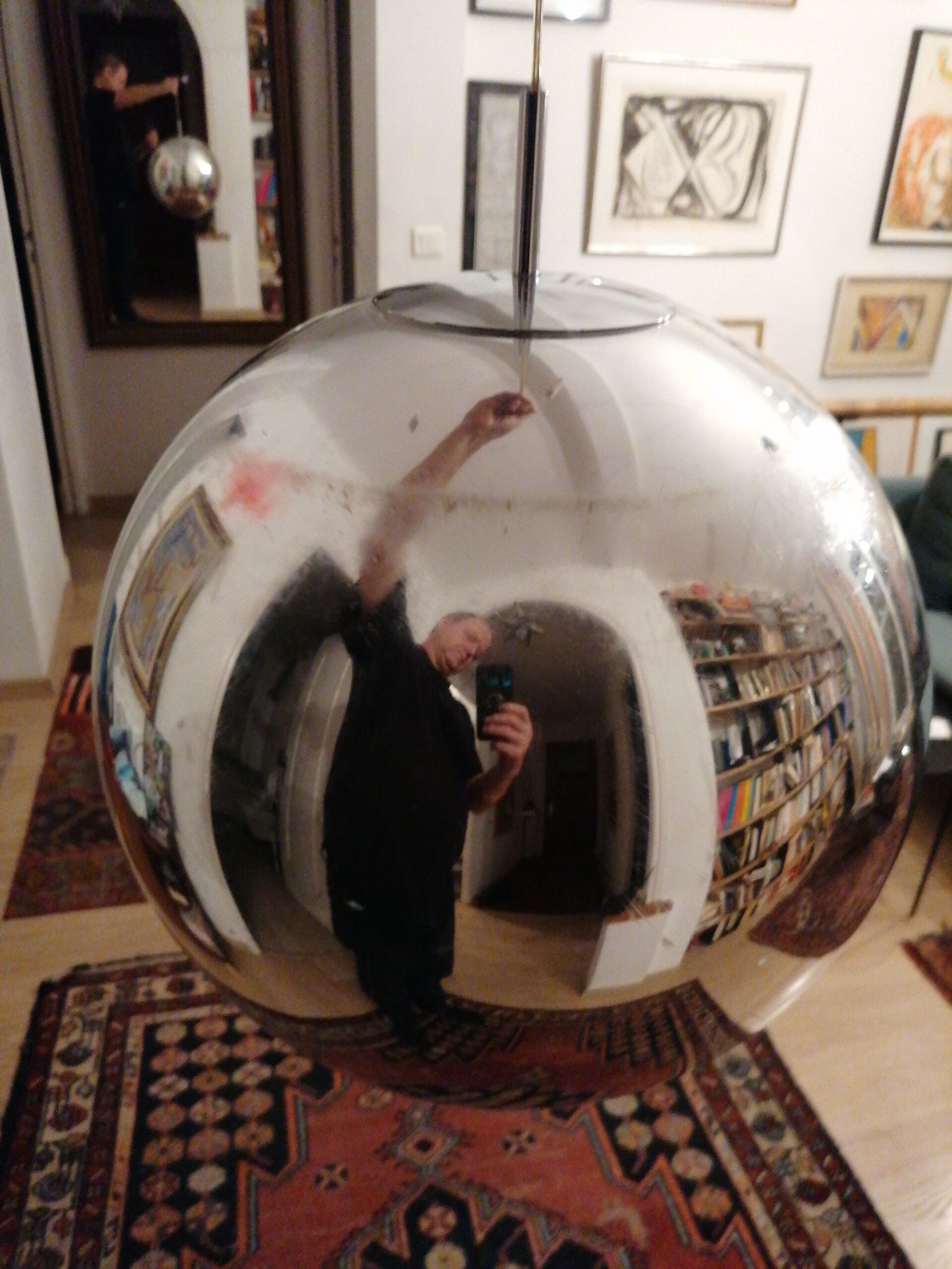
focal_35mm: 27
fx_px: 990
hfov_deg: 51.4
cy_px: 634
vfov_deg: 65.3
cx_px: 476
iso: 1041
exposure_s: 1/16.7
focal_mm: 4.75
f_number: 1.8
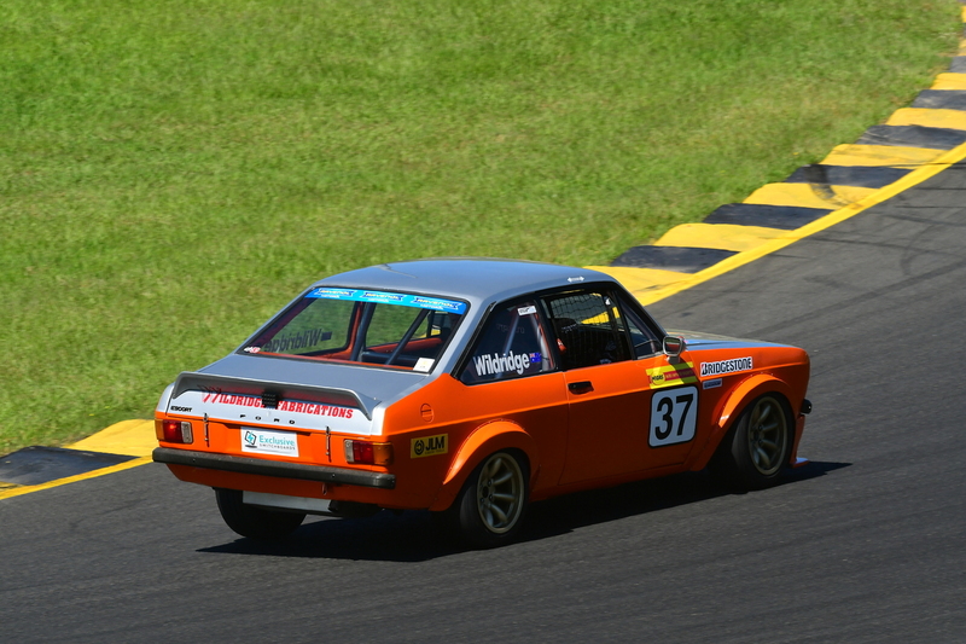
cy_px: 322
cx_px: 483
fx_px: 9657
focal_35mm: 360
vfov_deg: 3.8
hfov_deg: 5.7
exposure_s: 1/640
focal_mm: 240
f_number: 13
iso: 500
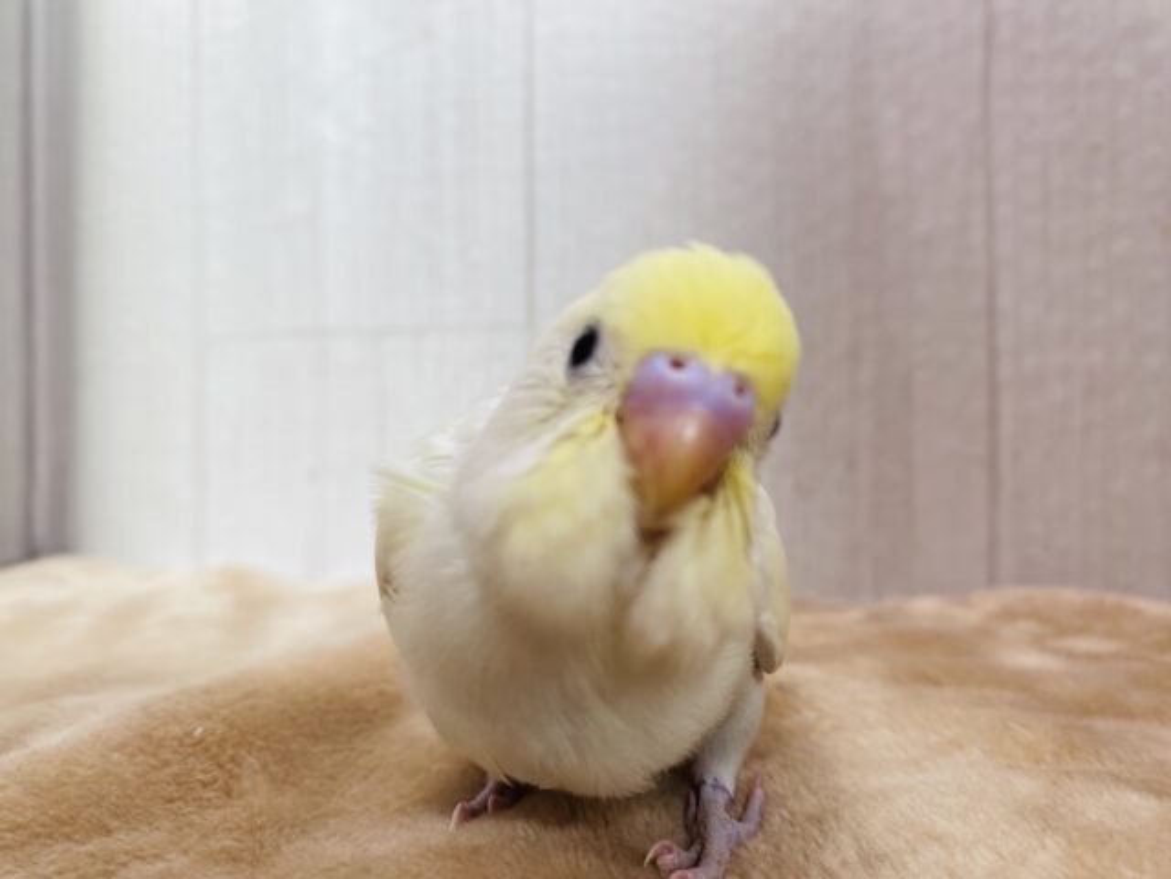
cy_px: 440
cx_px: 586
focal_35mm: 25
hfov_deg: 69.4
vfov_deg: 54.9
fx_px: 846
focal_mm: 4.25
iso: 32
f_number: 1.8
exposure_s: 1/116
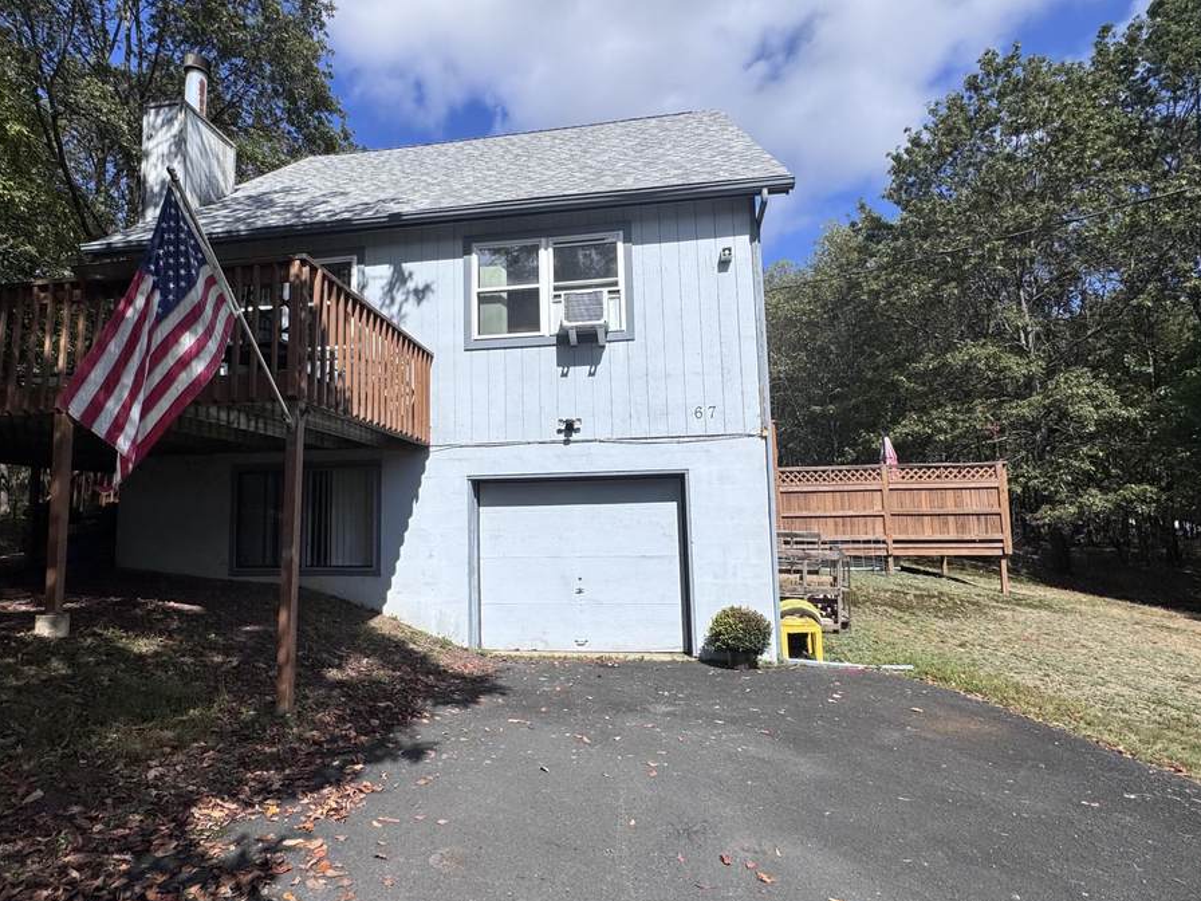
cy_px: 449
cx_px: 528
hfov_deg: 81.4
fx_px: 694
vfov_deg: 66.0
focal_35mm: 20
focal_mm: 2.22
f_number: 2.2
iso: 50
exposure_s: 1/3390
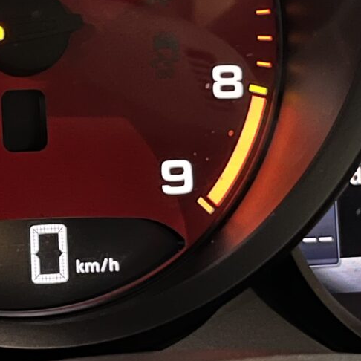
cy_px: 56
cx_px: 16
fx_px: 1428
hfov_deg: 14.2
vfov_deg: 14.3
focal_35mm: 121
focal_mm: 5.1
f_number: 1.6
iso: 640
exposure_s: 1/15
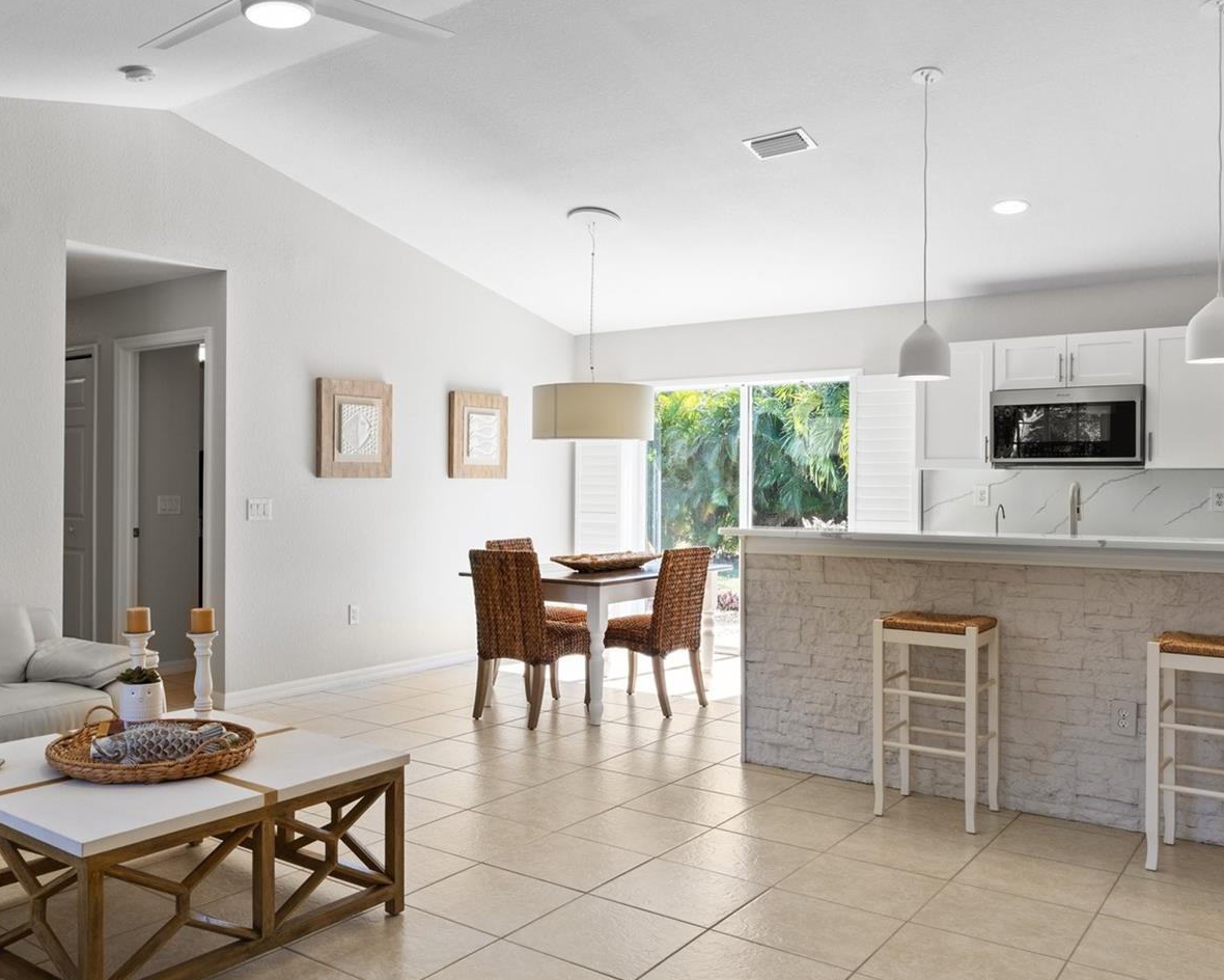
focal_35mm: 28
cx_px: 492
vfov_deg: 51.1
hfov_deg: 61.2
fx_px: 1024
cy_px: 501
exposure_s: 1/5
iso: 100
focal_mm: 14.8
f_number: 9
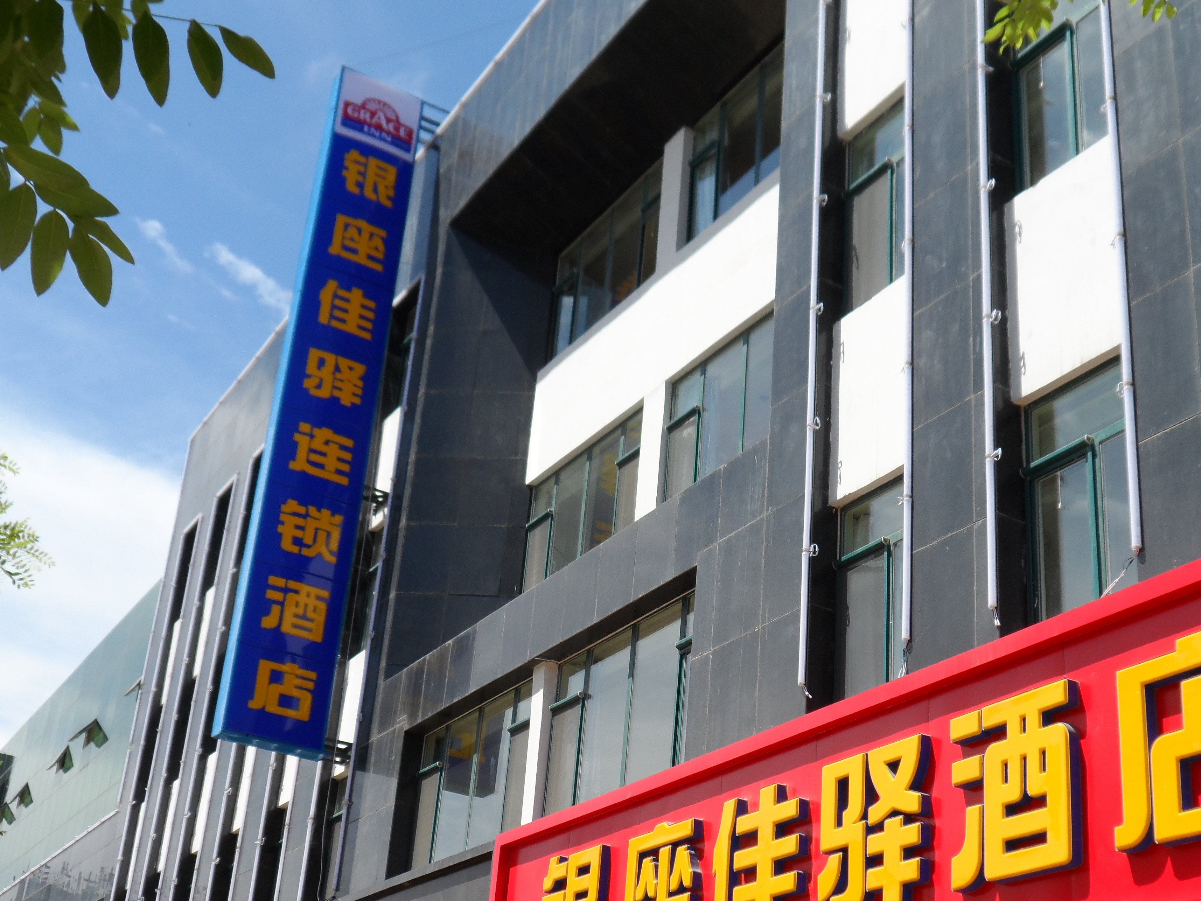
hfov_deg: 40.3
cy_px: 578
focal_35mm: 47
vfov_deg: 30.7
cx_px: 702
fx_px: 1631
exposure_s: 1/750
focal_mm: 6.5
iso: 80
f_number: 3.5
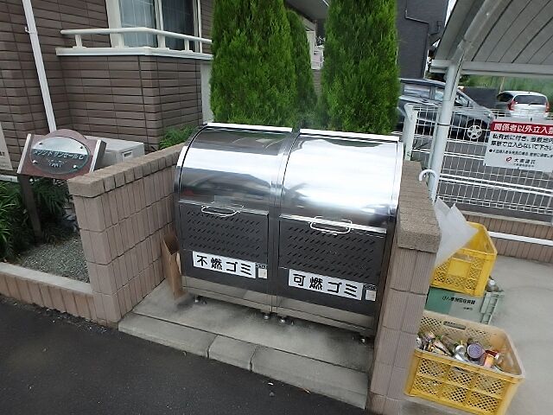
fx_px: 335
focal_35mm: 21
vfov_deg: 63.4
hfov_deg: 79.0
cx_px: 276
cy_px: 208
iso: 125
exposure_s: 1/400
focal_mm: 3.7
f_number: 3.5
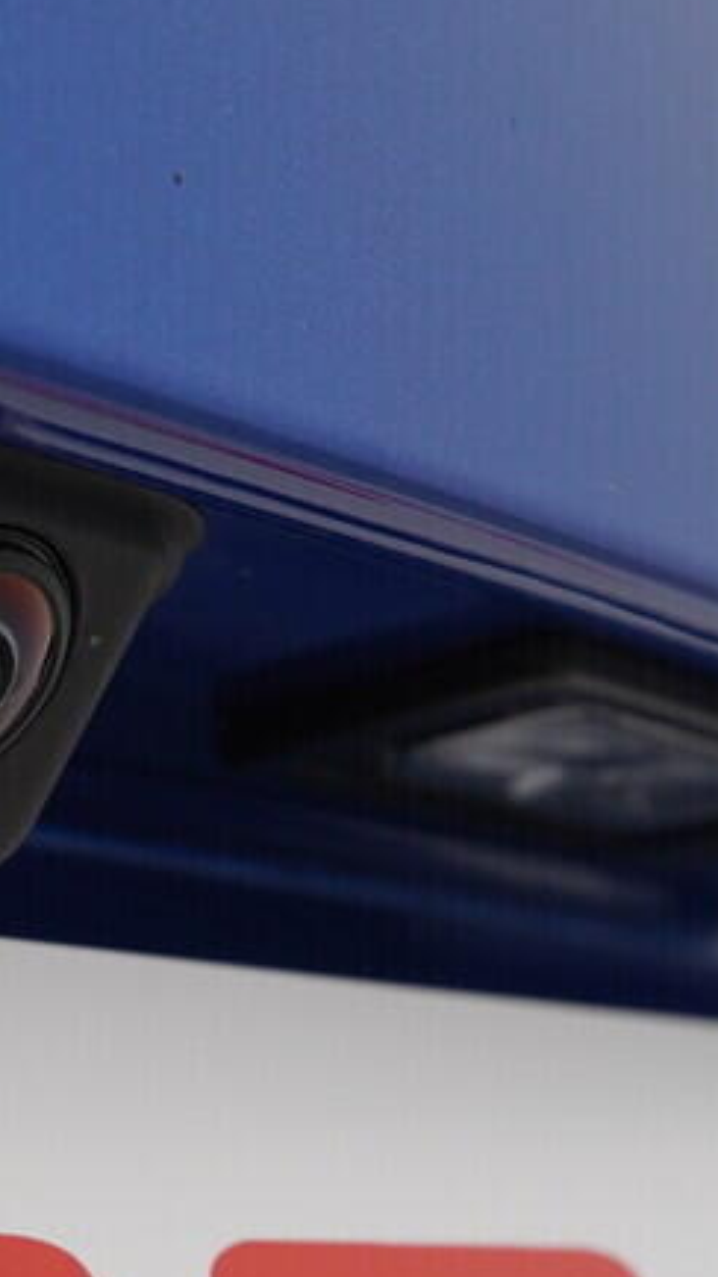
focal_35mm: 89
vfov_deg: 23.8
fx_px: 3013
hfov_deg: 13.2
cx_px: -144
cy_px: 837
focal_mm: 24
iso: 400
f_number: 5.6
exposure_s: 1/160
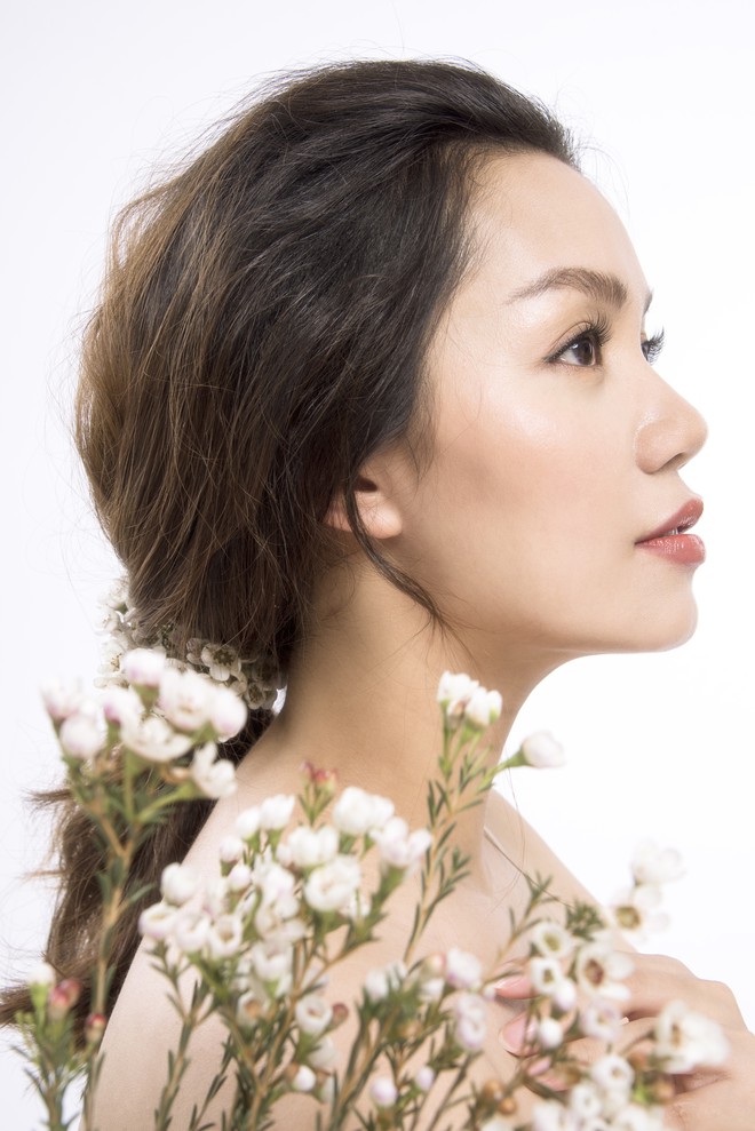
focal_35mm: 50
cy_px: 566
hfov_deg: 27.0
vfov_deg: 39.6
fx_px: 1572
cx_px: 378
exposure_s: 1/125
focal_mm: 50
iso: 200
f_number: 9
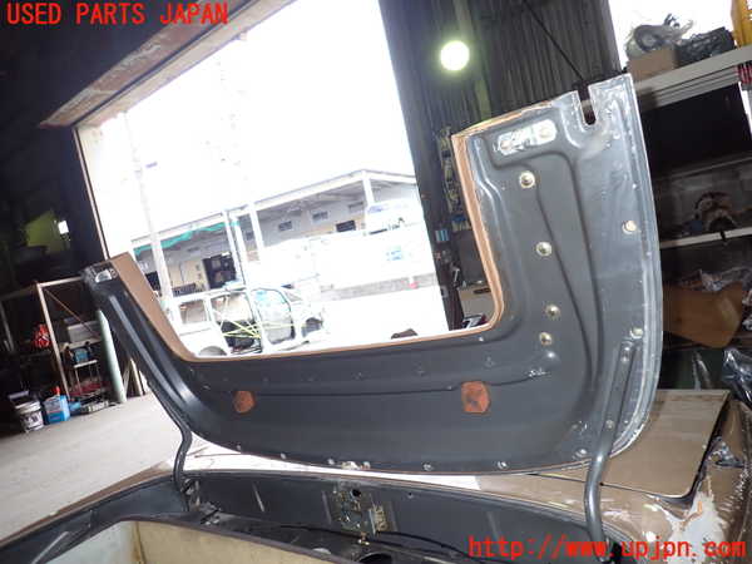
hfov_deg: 69.4
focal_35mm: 25
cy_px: 282
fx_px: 543
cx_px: 376
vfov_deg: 54.9
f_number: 2
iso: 100
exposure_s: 1/100
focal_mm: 4.5
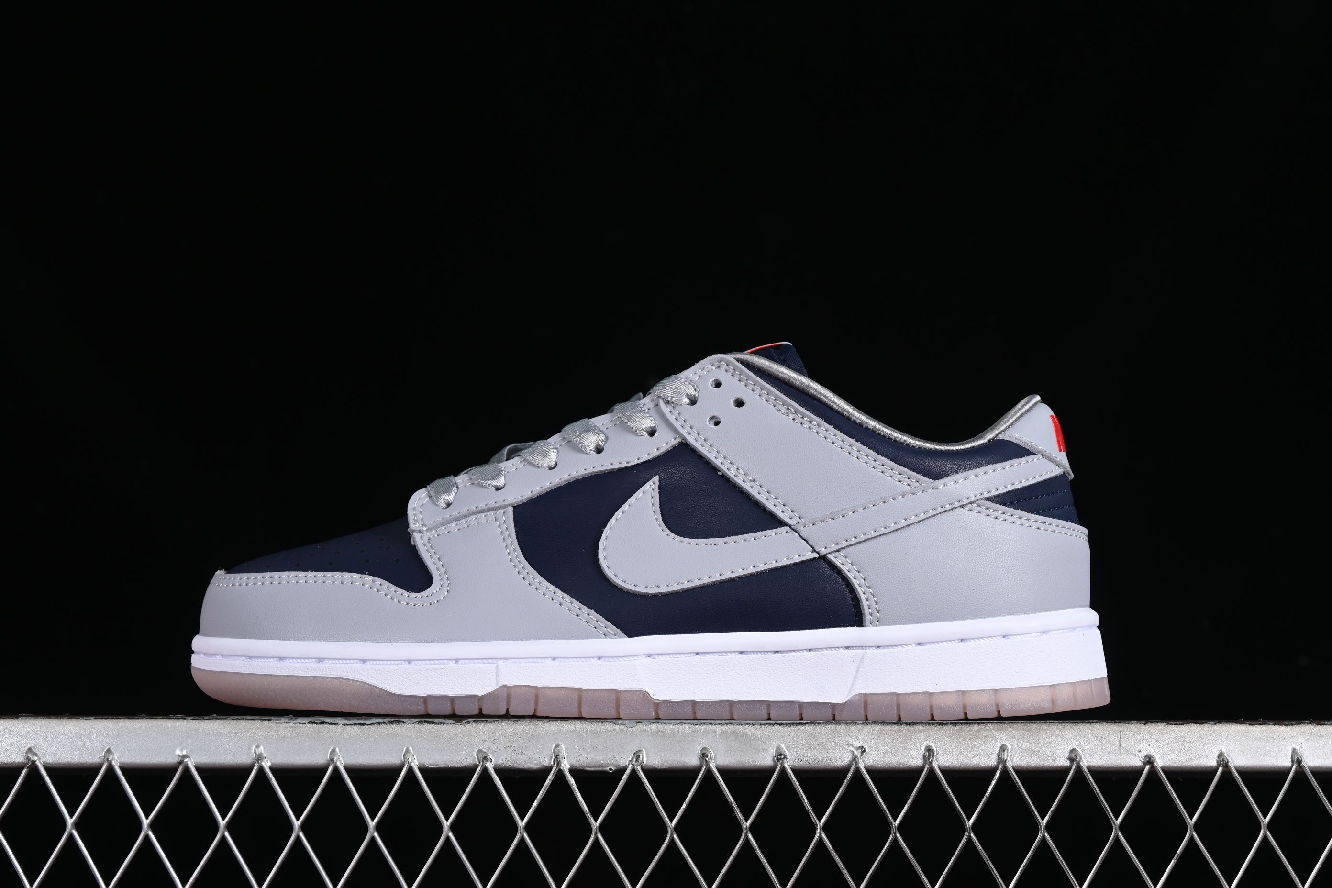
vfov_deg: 18.2
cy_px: 444
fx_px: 2775
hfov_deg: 27.0
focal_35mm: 75
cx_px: 666
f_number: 7.1
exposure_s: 1/60
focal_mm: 50
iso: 160
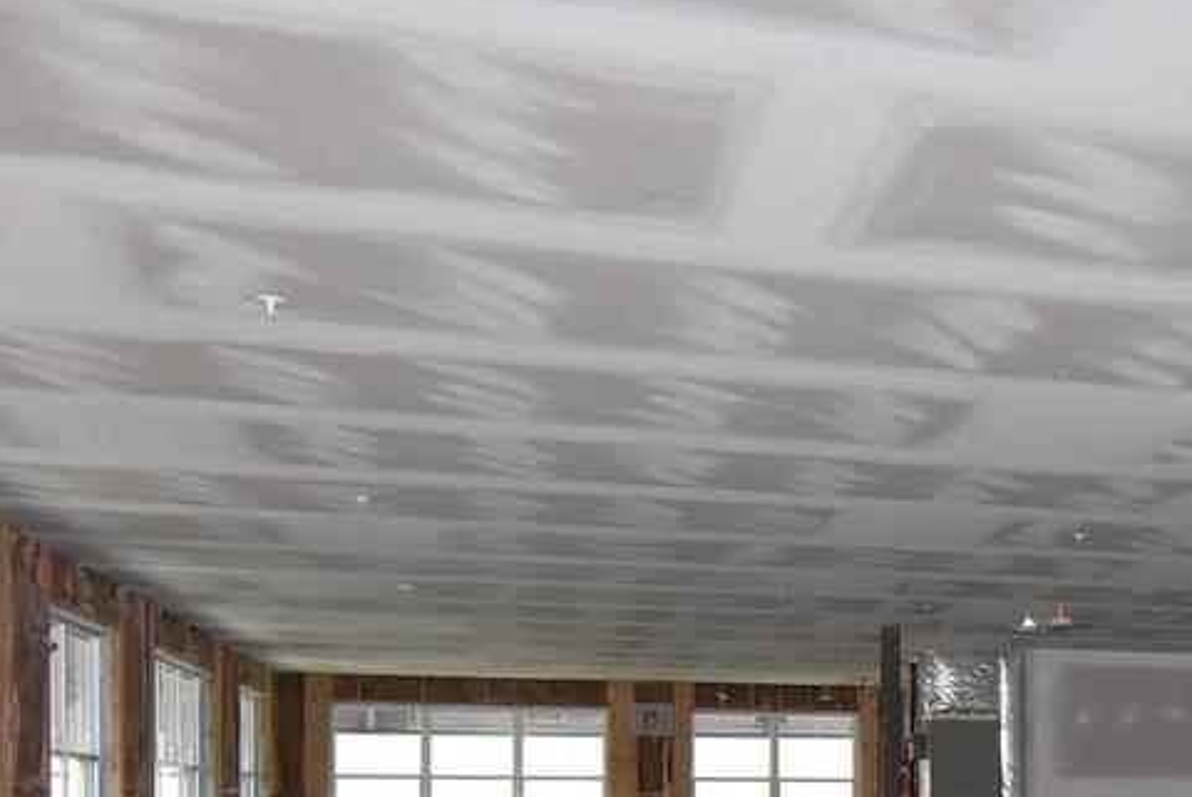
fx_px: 1790
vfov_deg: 23.9
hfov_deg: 34.0
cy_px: 824
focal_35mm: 54
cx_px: 1152
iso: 800
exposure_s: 1/200
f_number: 10
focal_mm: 12
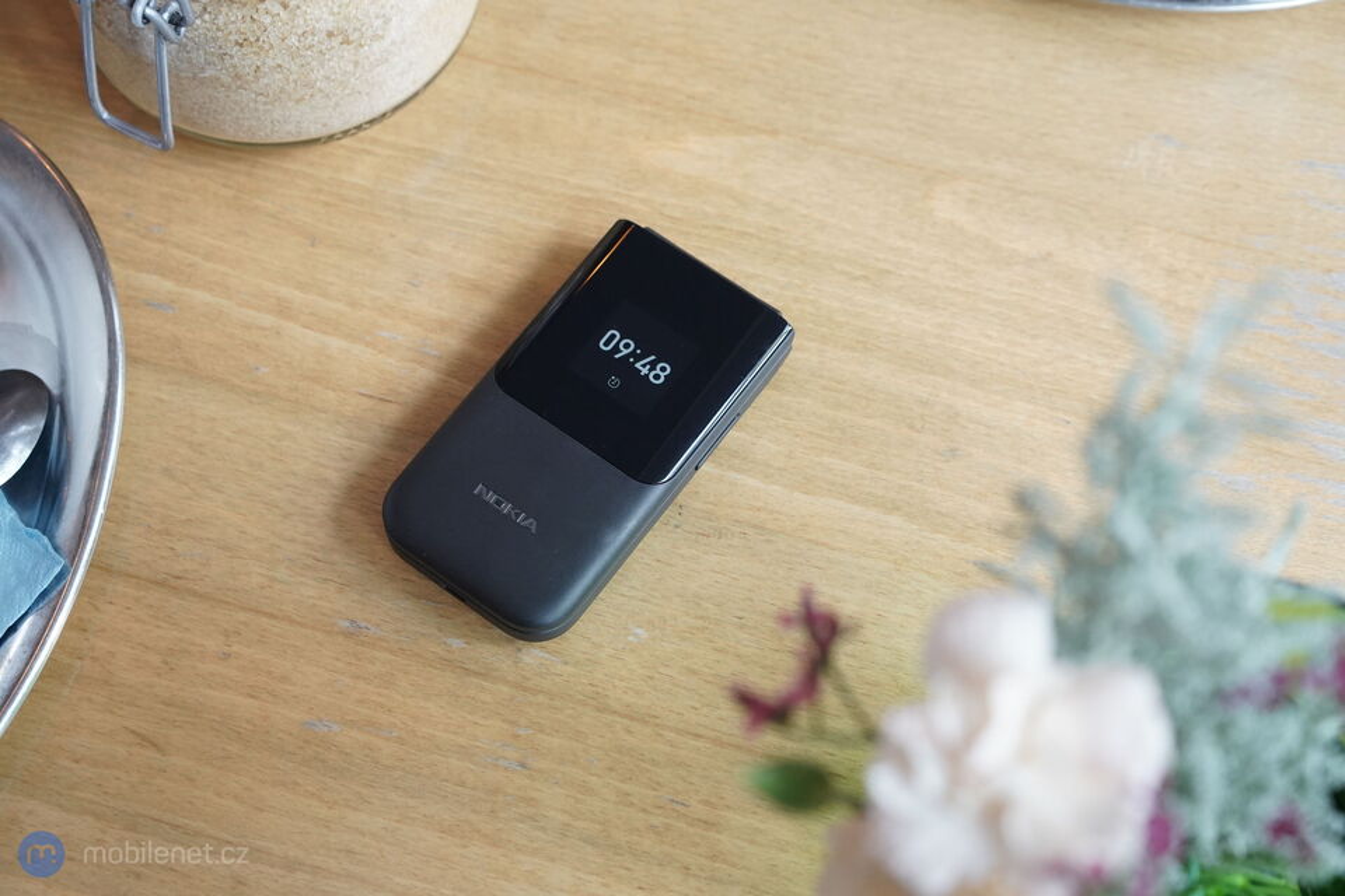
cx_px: 672
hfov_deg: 36.2
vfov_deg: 24.6
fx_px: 2055
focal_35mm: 55
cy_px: 448
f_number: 5.6
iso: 5000
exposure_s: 1/250
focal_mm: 55
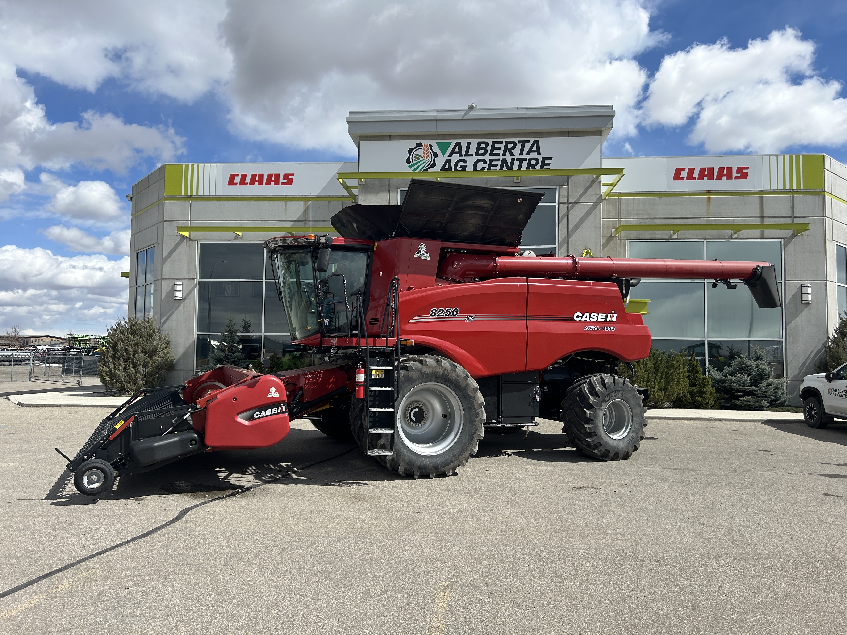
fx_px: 636
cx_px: 424
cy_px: 318
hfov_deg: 67.3
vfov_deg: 53.1
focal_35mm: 26
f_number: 1.5
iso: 50
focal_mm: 5.7
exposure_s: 1/4831
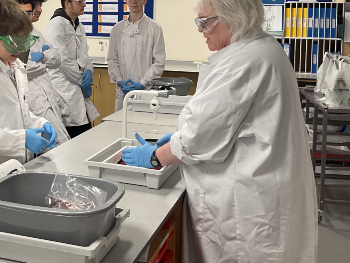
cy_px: 52
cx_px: 85
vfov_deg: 25.6
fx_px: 566
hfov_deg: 33.6
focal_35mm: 56
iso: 50
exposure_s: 1/50
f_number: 1.8
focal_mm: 3
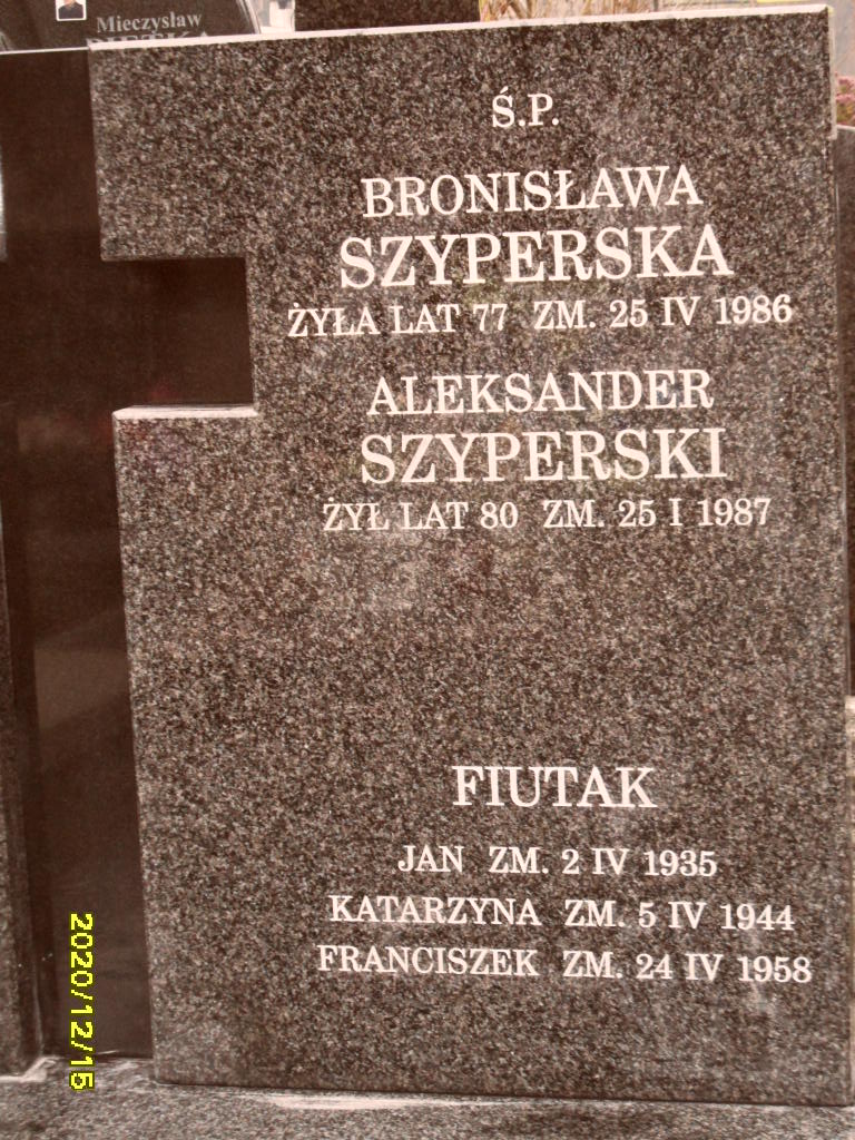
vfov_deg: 24.4
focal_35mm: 80
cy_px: 570
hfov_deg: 18.4
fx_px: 2635
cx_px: 428
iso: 320
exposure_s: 1/45
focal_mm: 13.2
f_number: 4.2
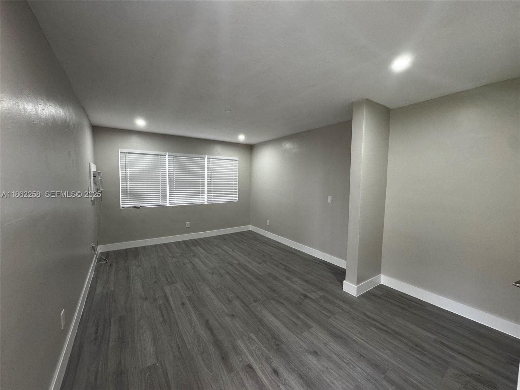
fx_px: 210
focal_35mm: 14
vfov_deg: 85.7
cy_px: 195
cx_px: 260
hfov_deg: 102.1
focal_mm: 2.22
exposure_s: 1/120
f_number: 2.2
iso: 250
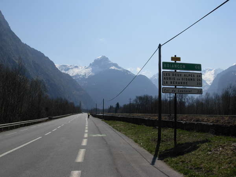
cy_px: 88
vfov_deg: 37.7
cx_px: 118
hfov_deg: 49.0
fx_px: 259
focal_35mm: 38
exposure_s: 1/1367
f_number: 4.9
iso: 79
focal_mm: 6.3
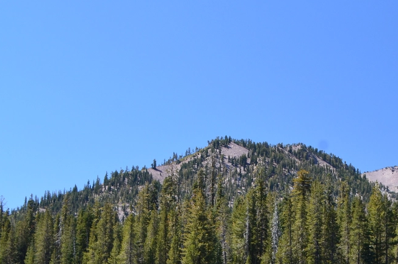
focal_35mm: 105
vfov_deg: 13.0
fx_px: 1159
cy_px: 98
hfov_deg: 18.7
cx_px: 451
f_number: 10
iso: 320
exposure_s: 1/60
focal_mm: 28
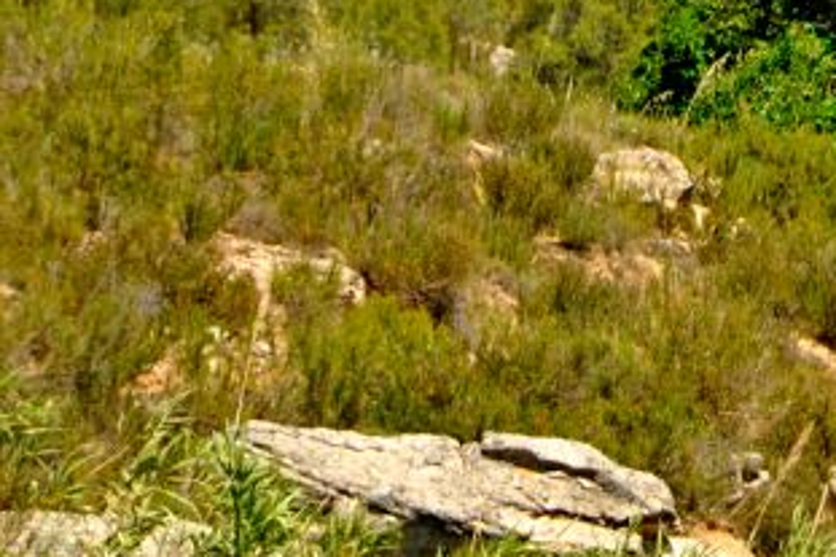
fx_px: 22907
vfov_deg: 1.4
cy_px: -137
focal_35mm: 987
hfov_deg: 2.1
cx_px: 1245
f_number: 8
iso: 640
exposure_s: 1/1000
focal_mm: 200
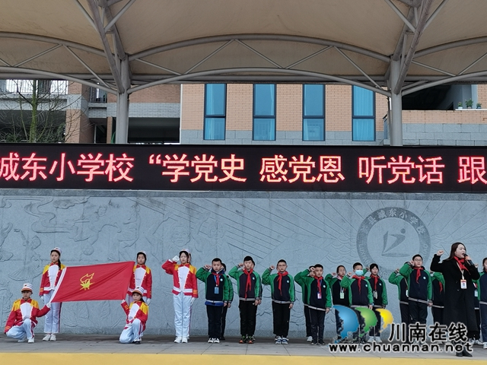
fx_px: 732
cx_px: 244
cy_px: 182
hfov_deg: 36.8
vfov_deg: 28.0
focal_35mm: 52
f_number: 1.8
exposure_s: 1/162
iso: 50
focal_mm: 4.75
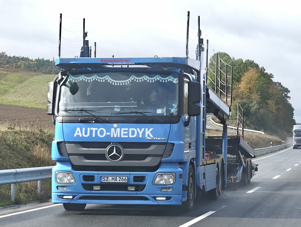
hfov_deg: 22.7
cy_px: 113
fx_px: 749
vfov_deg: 17.2
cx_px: 150
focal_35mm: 86
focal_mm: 22.5
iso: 500
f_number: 2.3
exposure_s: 1/800
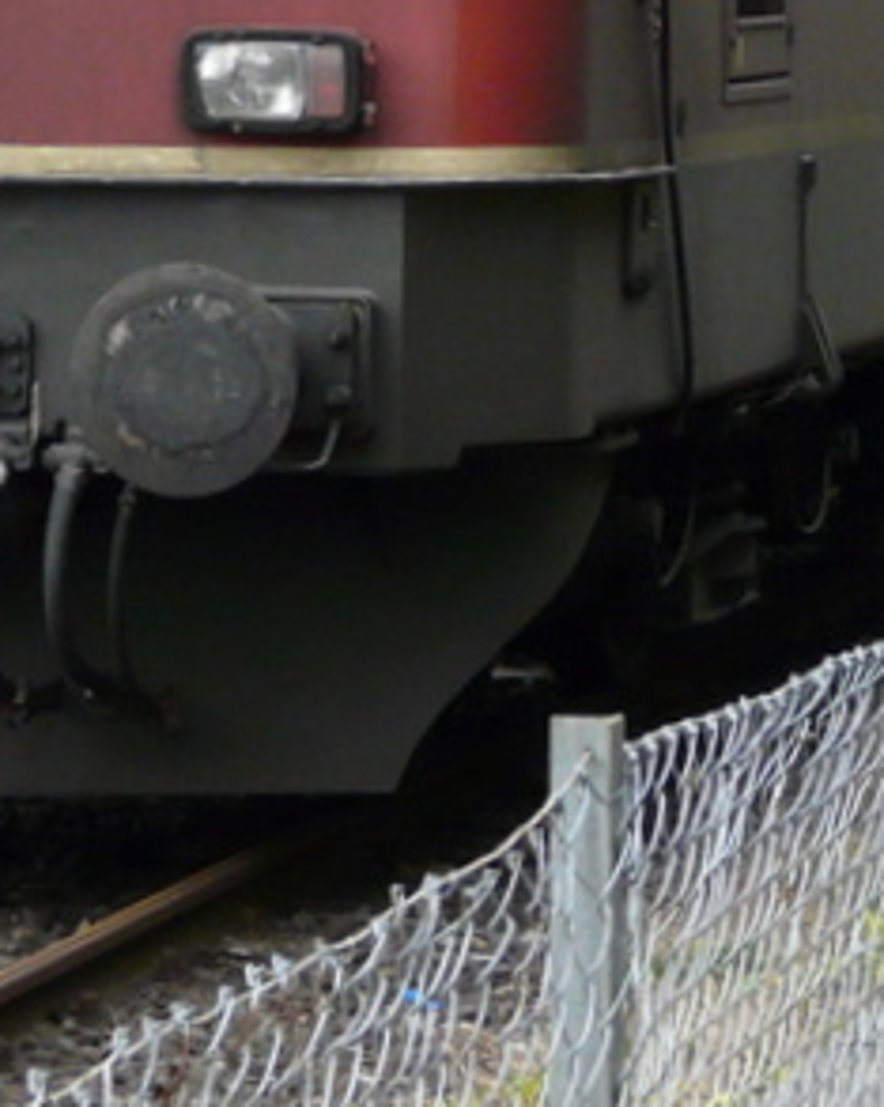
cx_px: 19
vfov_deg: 7.7
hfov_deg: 6.2
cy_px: -253
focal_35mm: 250
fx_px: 8184
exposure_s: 1/200
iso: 200
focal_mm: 12.3
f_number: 4
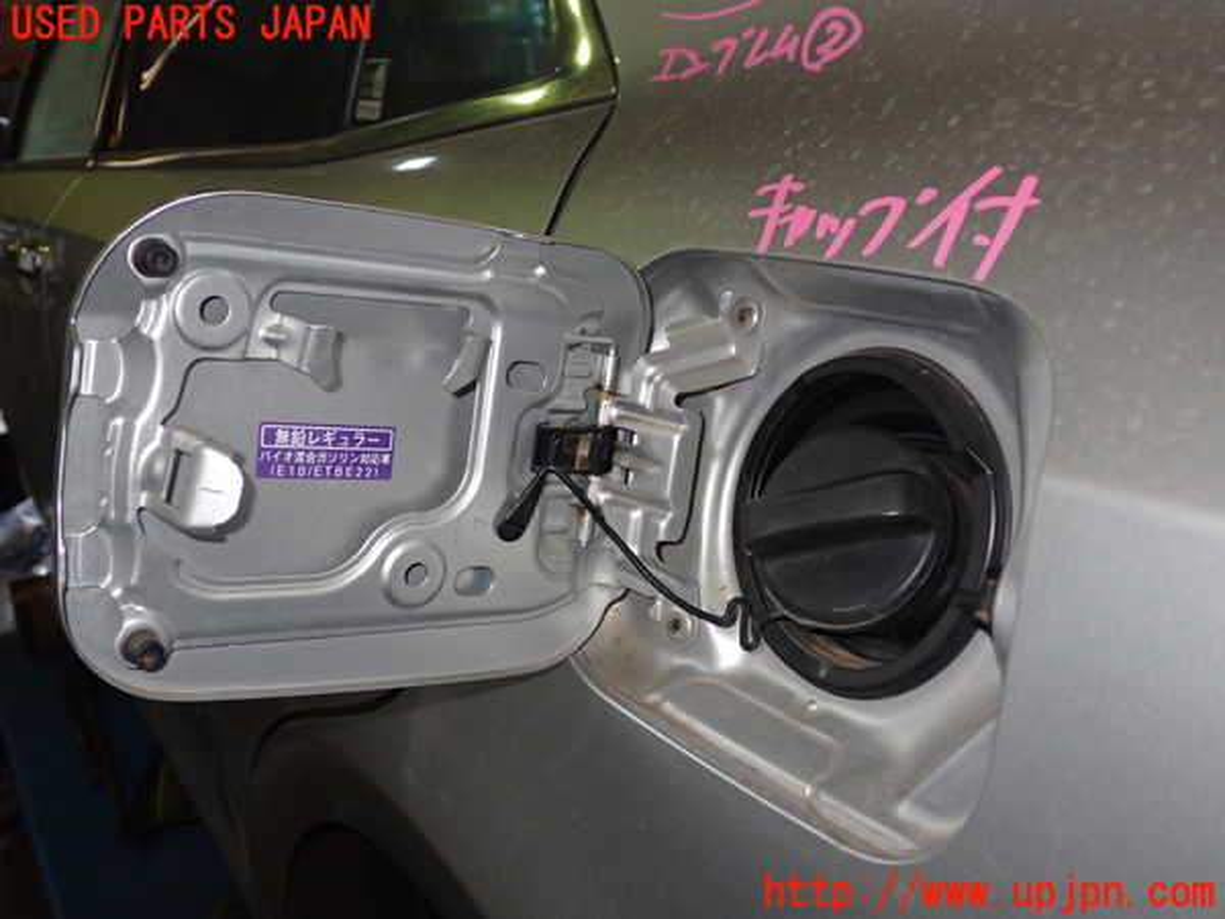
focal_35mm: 36
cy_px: 460
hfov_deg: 51.4
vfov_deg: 39.7
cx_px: 612
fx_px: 1274
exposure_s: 1/40
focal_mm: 6.37
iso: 400
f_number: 7.1
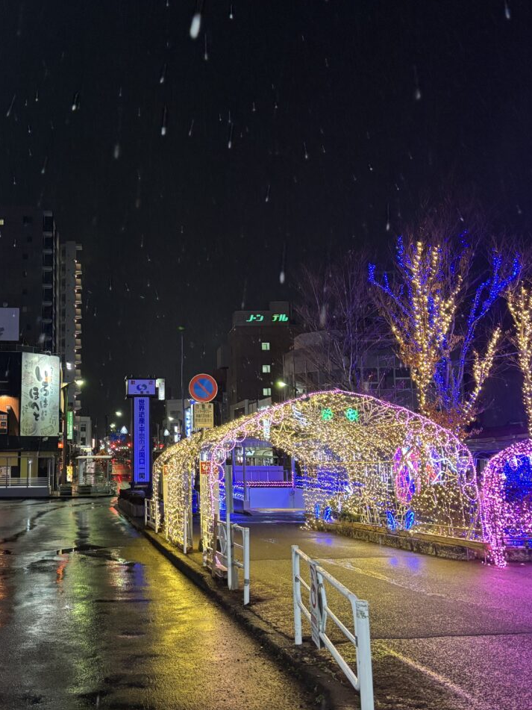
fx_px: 717
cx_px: 128
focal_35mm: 35
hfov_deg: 39.5
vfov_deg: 52.6
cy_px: 352
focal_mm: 5.96
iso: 400
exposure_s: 1/33
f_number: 1.6
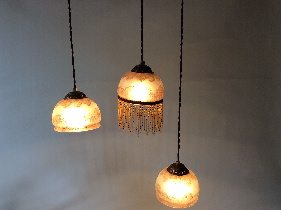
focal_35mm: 32
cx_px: 140
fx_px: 259
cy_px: 105
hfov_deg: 56.9
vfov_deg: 44.1
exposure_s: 1/104
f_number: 2.4
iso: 32
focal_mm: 3.3
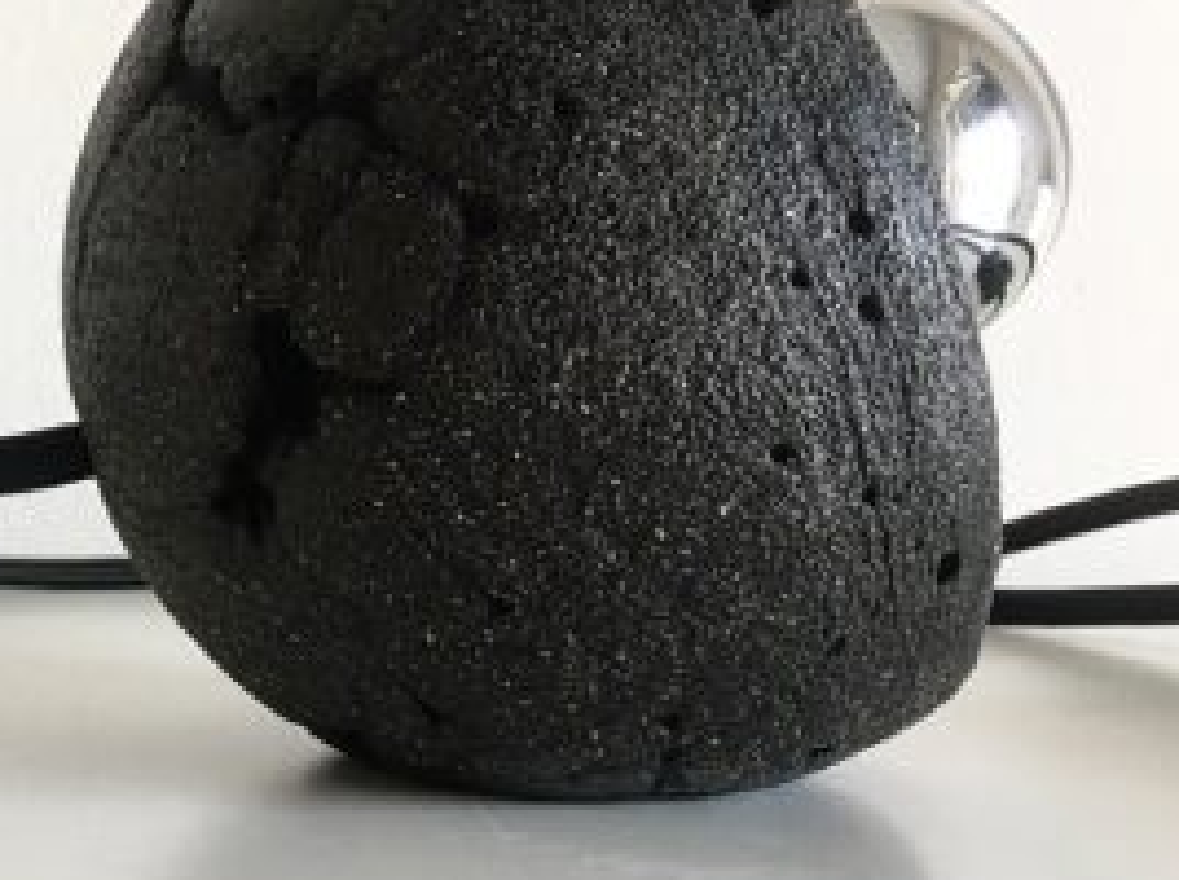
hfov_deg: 27.5
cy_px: 526
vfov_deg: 22.5
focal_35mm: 65
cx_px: -88
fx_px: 2210
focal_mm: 4.15
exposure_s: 1/33
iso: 50
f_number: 2.2
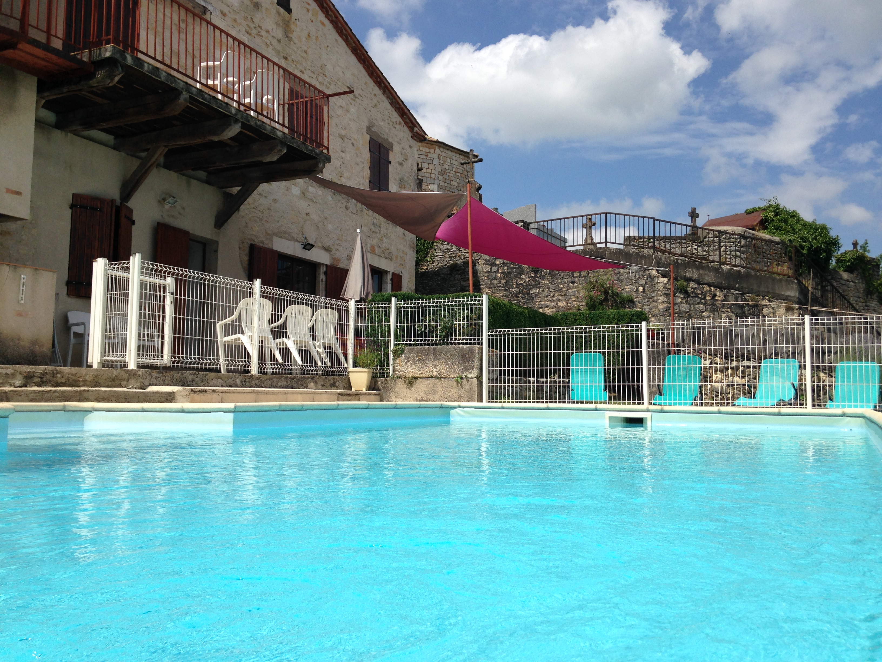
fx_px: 841
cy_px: 331
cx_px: 441
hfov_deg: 55.4
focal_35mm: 33
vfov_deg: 42.9
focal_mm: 4.12
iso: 50
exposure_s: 1/2358
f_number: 2.4
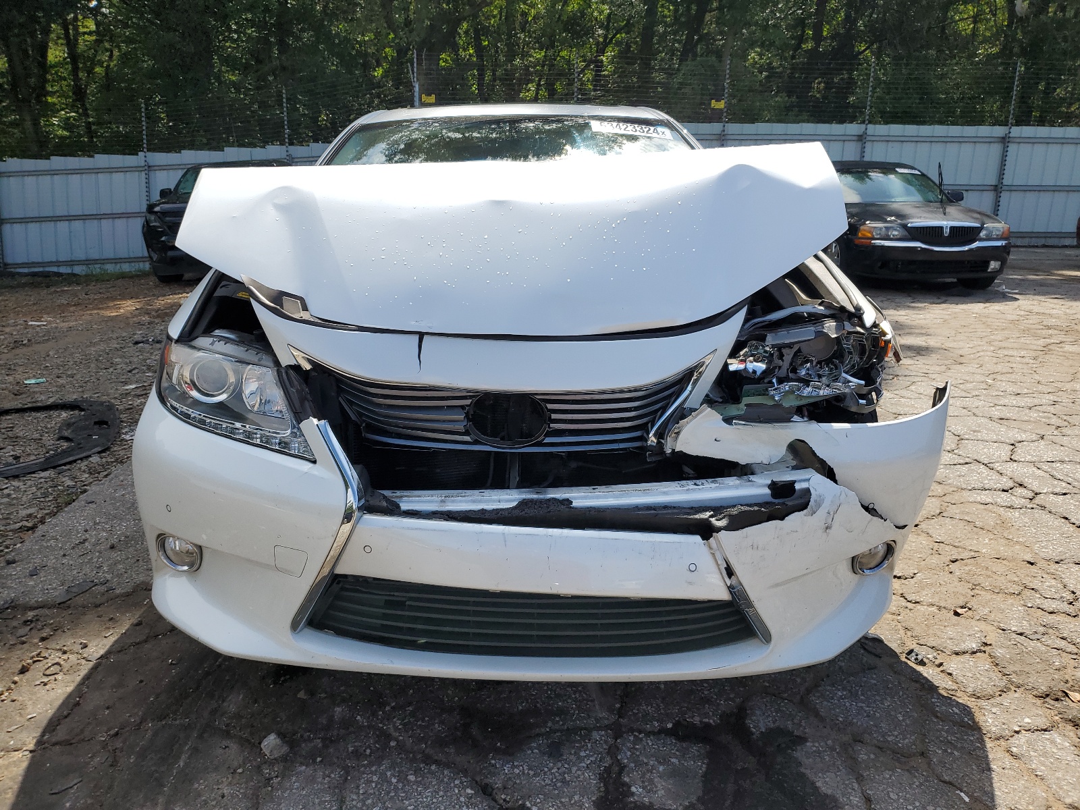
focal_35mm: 26
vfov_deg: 53.1
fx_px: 811
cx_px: 540
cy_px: 405
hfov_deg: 67.3
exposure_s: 1/2500
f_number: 1.5
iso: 50
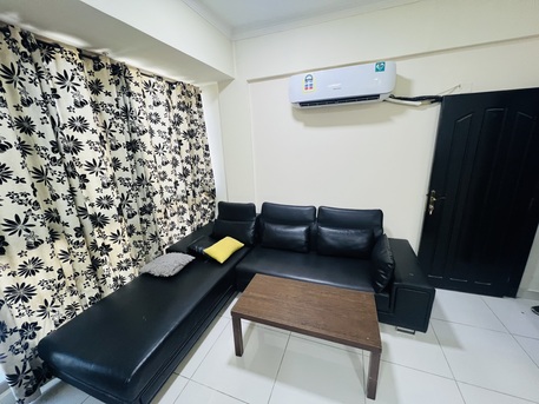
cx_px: 270
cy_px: 202
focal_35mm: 13
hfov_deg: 106.2
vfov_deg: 89.9
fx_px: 202
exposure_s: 1/50
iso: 160
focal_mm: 1.57
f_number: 1.8
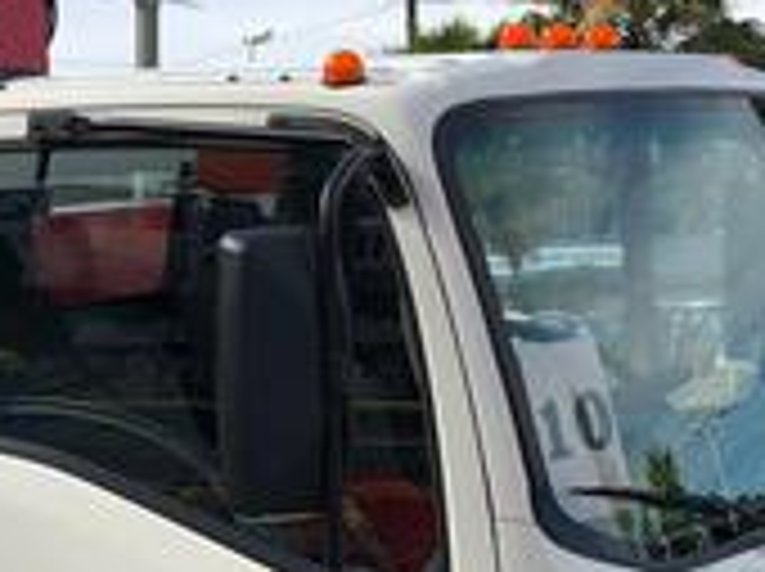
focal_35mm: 102
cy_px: 306
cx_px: -281
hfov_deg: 17.8
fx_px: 2251
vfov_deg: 14.5
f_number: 1.8
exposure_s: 1/1548
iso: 20
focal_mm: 3.99
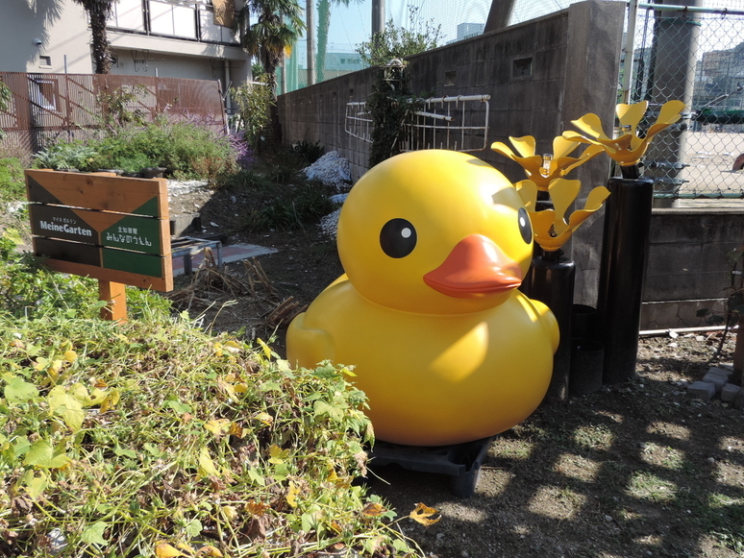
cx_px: 384
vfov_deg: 45.5
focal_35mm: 31
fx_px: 666
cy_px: 274
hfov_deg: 58.3
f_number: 3.1
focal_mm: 5.3
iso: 80
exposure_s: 1/500
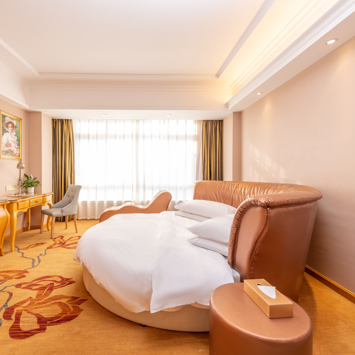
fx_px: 209
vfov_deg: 80.7
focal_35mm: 18
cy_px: 178
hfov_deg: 80.5
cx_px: 158
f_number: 8
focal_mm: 14
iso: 125
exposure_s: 1/5
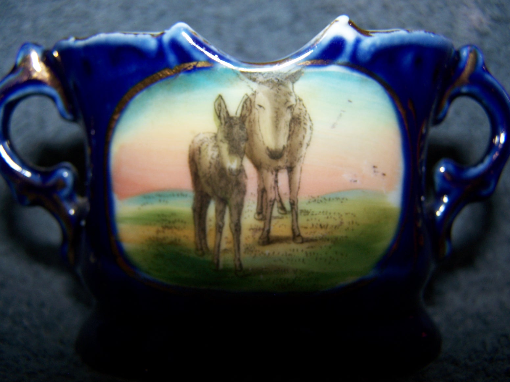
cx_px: 255
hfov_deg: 49.0
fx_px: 560
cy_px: 191
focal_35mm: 38
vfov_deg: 37.7
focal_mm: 6.3
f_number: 2.8
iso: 80
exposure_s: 1/60
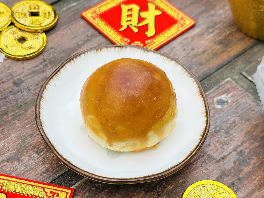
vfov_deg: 24.0
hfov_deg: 31.7
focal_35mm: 61
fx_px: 465
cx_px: 132
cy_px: 108
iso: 50
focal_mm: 6.86
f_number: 1.78
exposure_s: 1/148
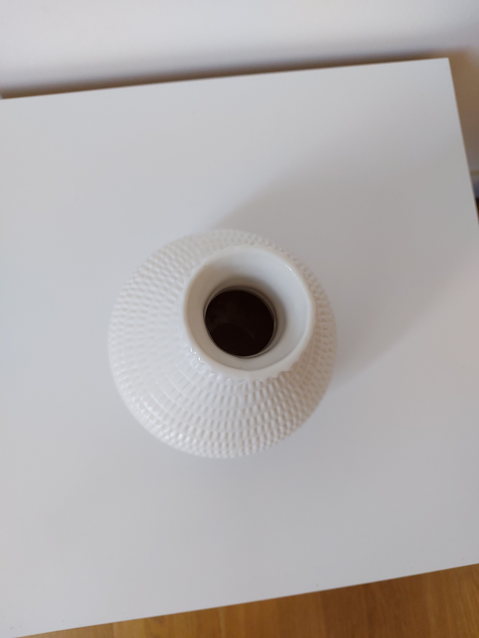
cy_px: 319
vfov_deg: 71.6
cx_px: 240
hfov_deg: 56.8
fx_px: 443
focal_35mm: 24
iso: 200
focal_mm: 5.23
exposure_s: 1/50
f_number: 1.8
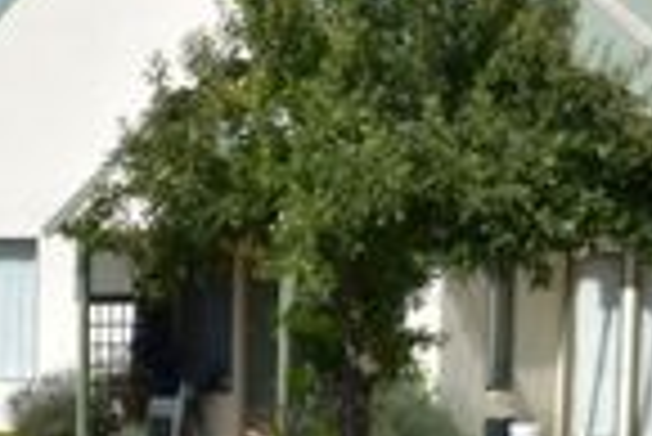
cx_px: -665
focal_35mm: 159
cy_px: 656
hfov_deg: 11.6
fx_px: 2883
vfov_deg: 8.5
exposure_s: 1/2500
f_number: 4.2
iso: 200
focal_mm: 20
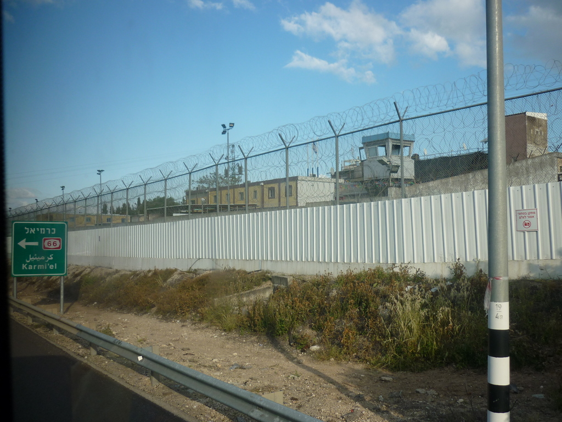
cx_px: 281
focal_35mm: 33
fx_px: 536
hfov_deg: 55.4
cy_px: 211
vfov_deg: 42.9
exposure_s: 1/400
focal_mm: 5.5
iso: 80
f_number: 2.8
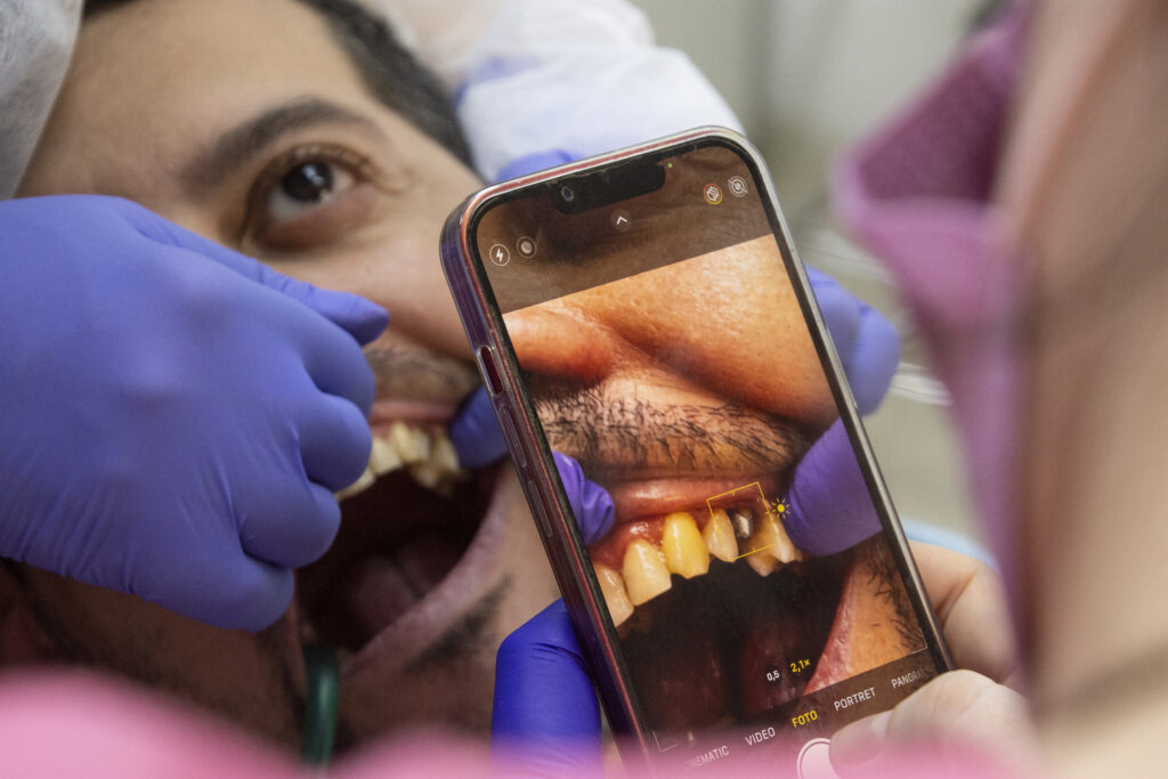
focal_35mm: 105
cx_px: 584
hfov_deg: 19.5
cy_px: 390
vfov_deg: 13.0
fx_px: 3407
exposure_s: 1/200
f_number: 6.3
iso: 2000
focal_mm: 70
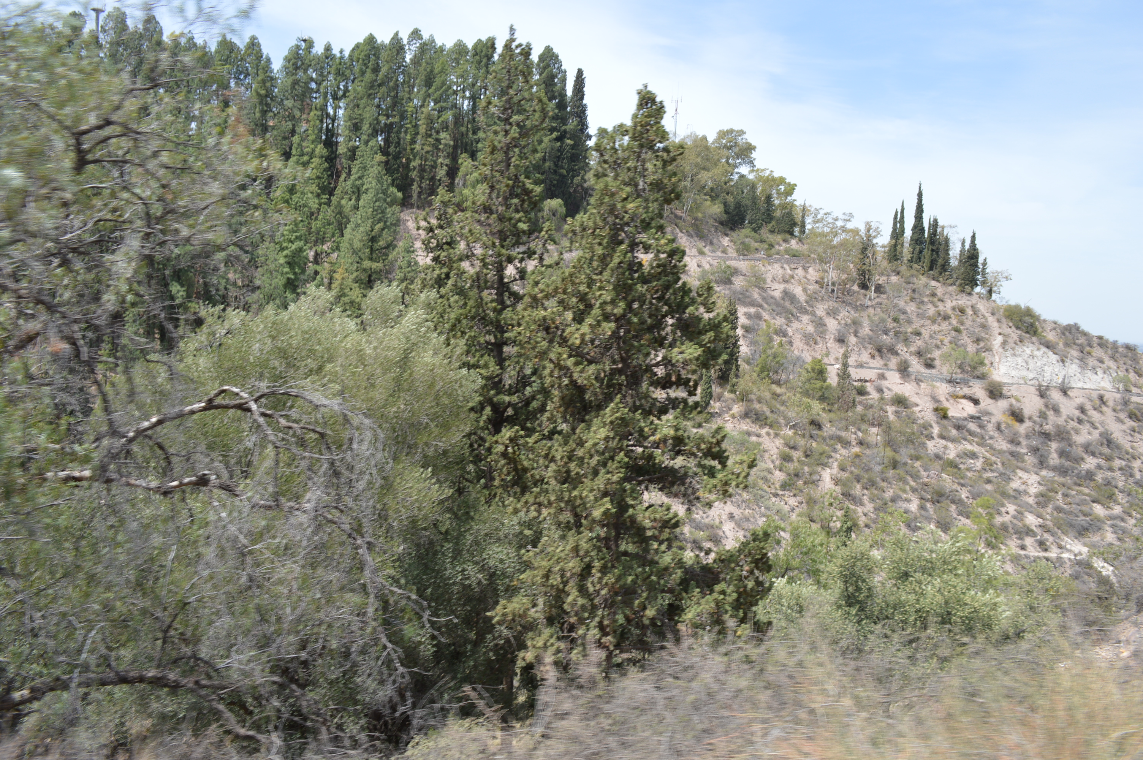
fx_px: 856
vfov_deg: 47.8
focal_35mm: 27
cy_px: 380
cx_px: 572
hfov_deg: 67.4
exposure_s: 1/200
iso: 100
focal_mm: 18
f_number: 7.1
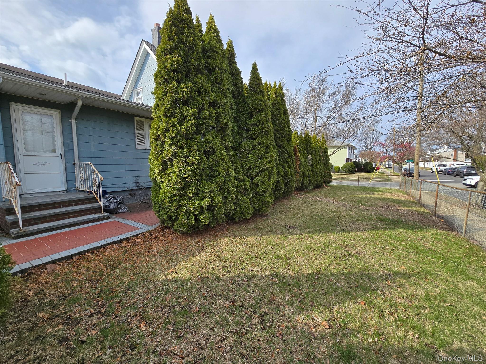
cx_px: 243
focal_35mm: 13
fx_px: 183
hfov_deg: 106.2
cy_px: 182
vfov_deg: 89.9
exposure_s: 1/1645
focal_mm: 2.2
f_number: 2.2
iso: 50
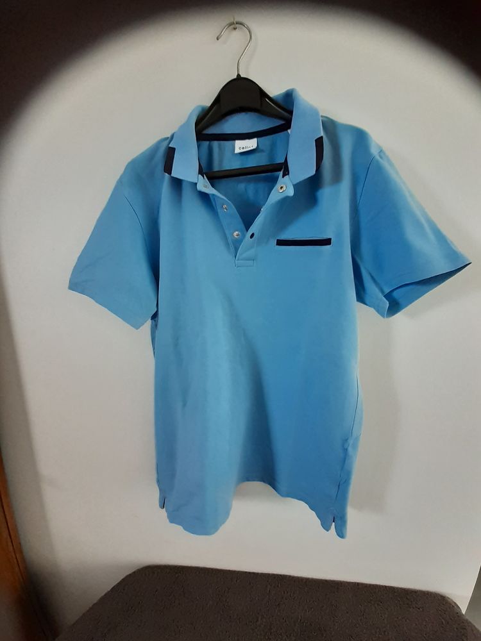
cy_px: 320
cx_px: 240
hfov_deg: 89.9
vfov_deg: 106.2
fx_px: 241
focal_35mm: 13
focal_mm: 1.13
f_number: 2.2
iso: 160
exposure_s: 1/40
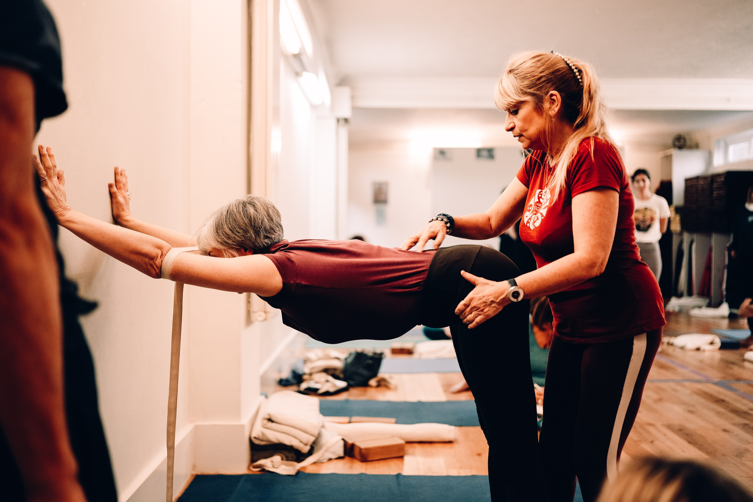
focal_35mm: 35
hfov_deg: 54.4
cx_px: 376
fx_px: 732
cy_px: 251
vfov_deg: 37.9
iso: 125
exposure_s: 1/80
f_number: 1.4
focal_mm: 35
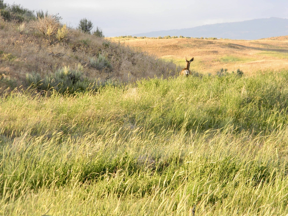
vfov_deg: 8.1
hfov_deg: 10.8
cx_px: 144
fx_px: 1523
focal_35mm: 183
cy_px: 108
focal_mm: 33.1
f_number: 5.2
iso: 80
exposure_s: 1/53.6
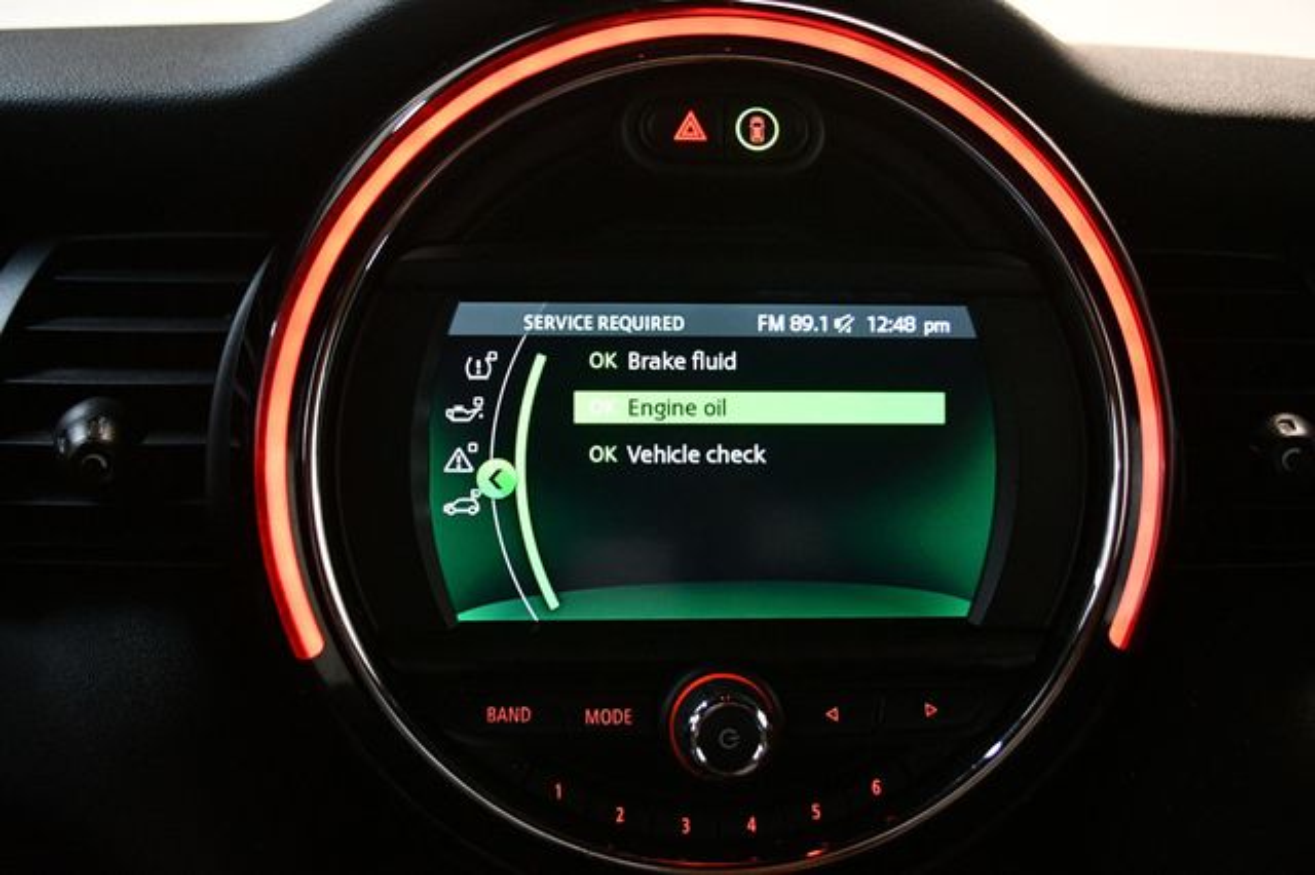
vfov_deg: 36.8
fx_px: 1314
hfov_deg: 53.2
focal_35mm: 36
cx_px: 658
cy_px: 438
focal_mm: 24
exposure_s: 1/60
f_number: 4
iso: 3200
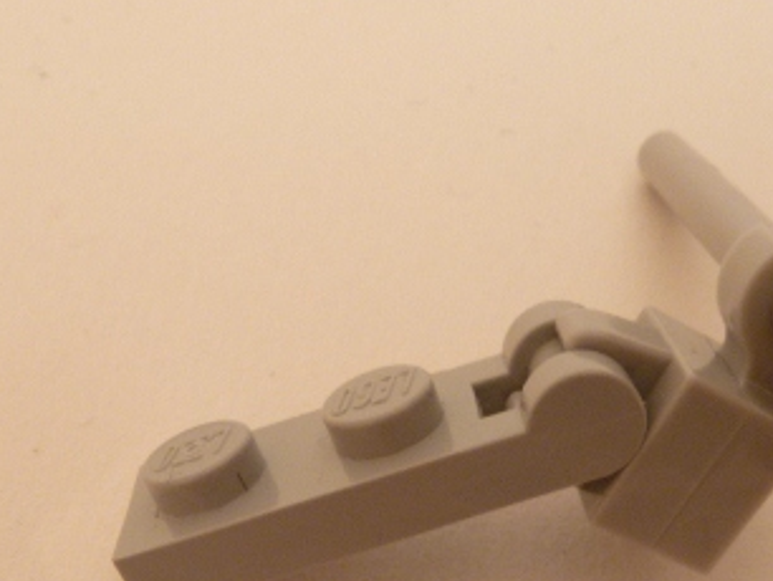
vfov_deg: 29.8
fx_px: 1050
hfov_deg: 39.8
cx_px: 525
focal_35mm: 47
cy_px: 510
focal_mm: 4.3
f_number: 6.3
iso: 100
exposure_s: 6
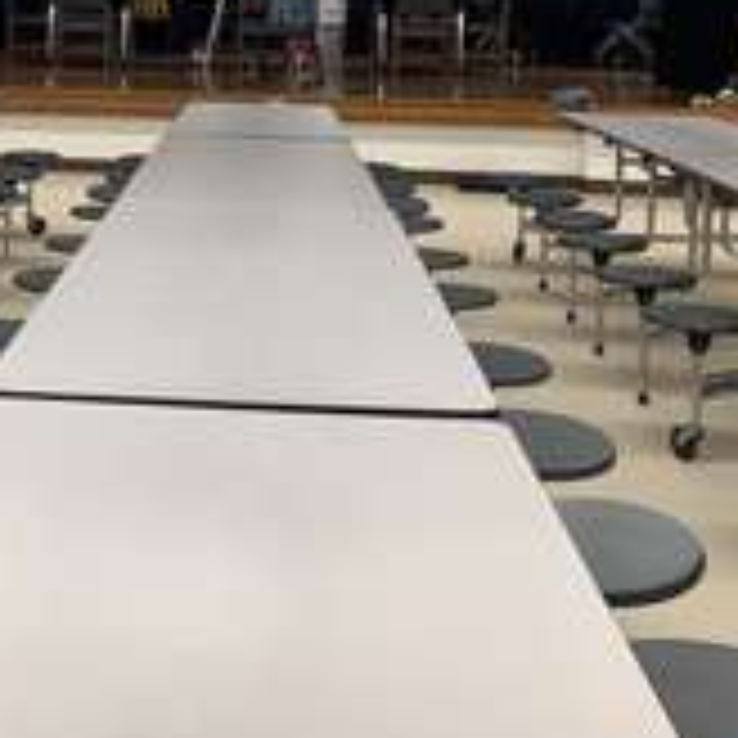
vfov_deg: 29.6
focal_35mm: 56
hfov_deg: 29.8
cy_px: 112
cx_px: 135
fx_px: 1351
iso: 100
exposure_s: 1/60
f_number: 1.8
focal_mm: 4.25
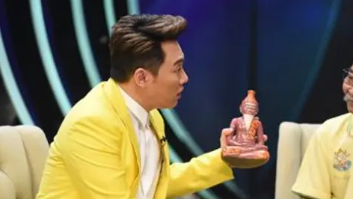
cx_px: 210
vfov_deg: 4.1
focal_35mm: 294
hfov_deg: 7.3
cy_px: 145
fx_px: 2753
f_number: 3.2
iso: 800
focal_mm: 170
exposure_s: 1/250
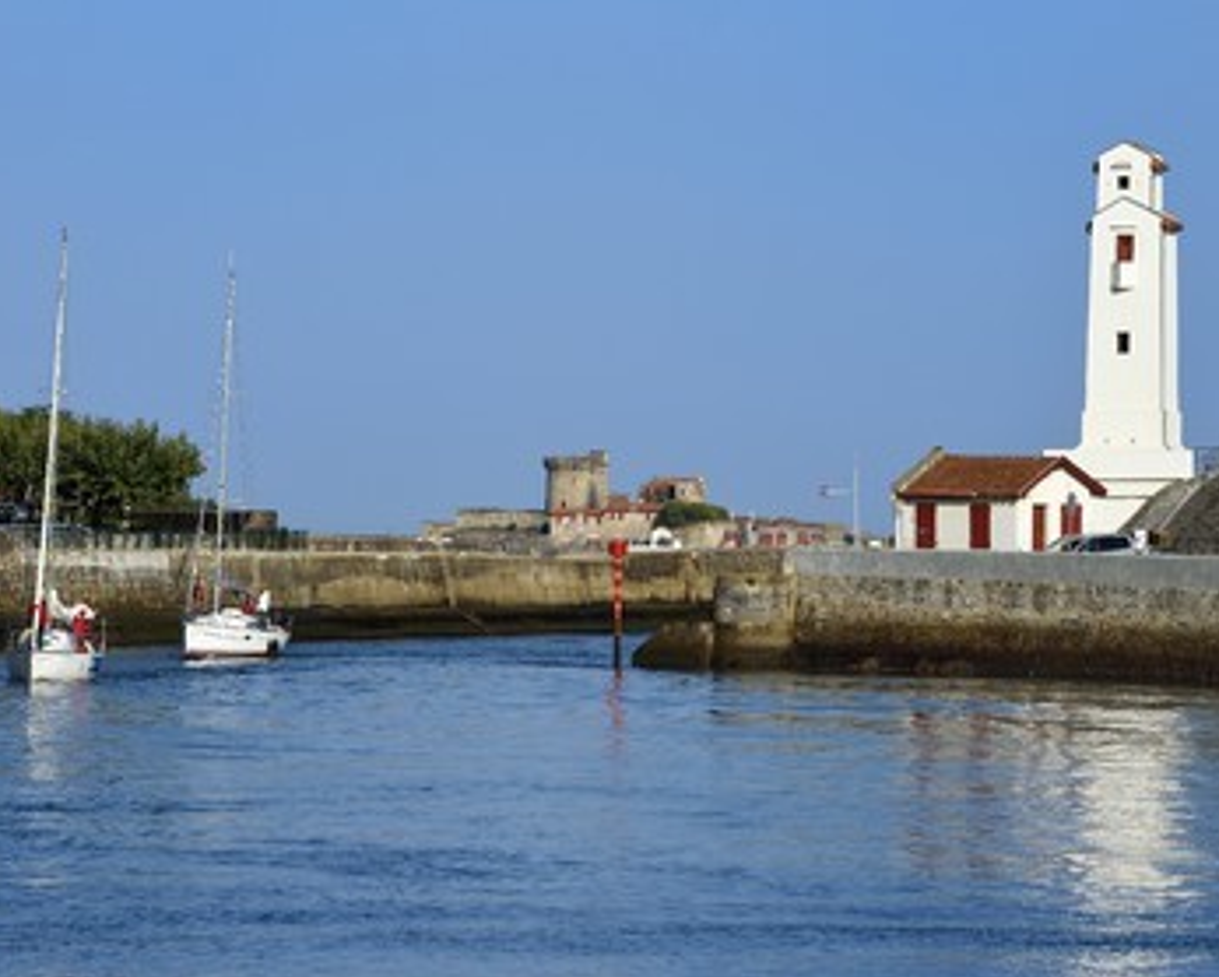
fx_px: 6967
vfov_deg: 8.0
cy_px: 488
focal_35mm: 193
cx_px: 580
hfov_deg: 10.0
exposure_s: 1/250
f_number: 14
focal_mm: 170
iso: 200
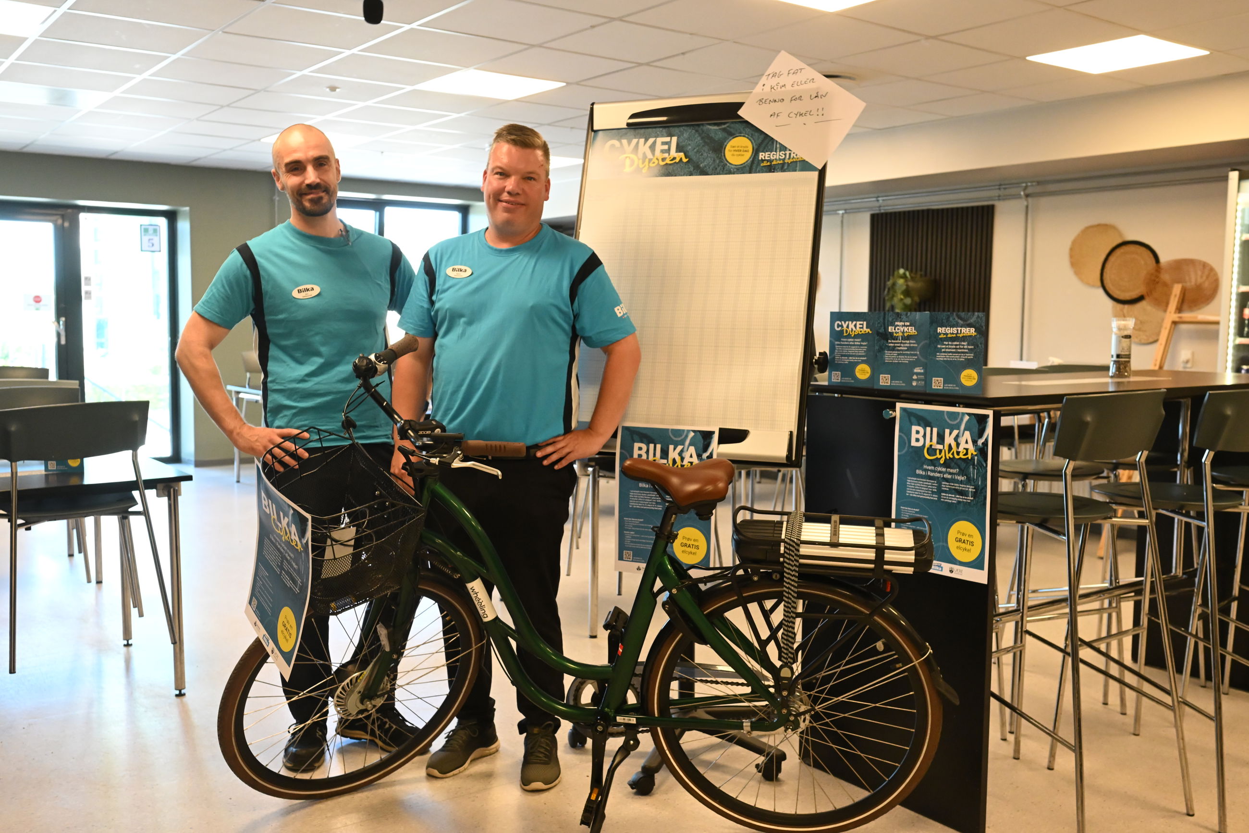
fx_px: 1214
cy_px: 416
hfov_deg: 54.4
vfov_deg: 37.9
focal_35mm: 35
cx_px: 624
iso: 5000
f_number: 5.6
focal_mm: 35
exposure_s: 1/250
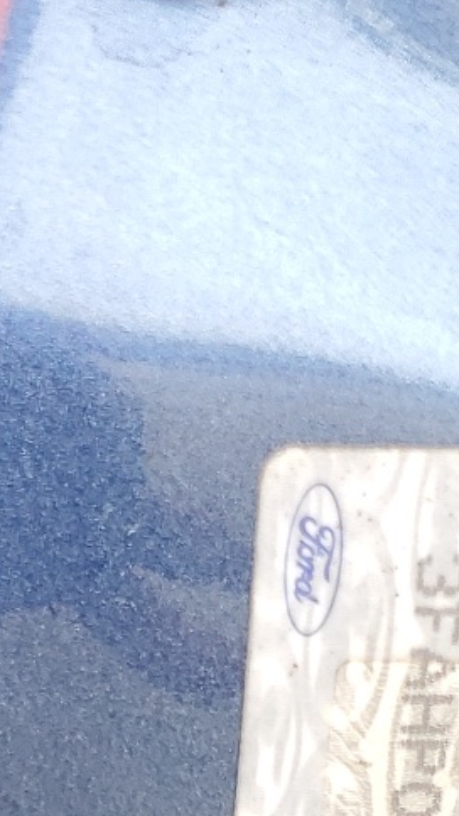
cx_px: -91
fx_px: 2702
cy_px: 925
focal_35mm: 125
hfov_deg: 9.6
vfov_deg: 16.6
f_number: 1.5
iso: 50
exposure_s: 1/222
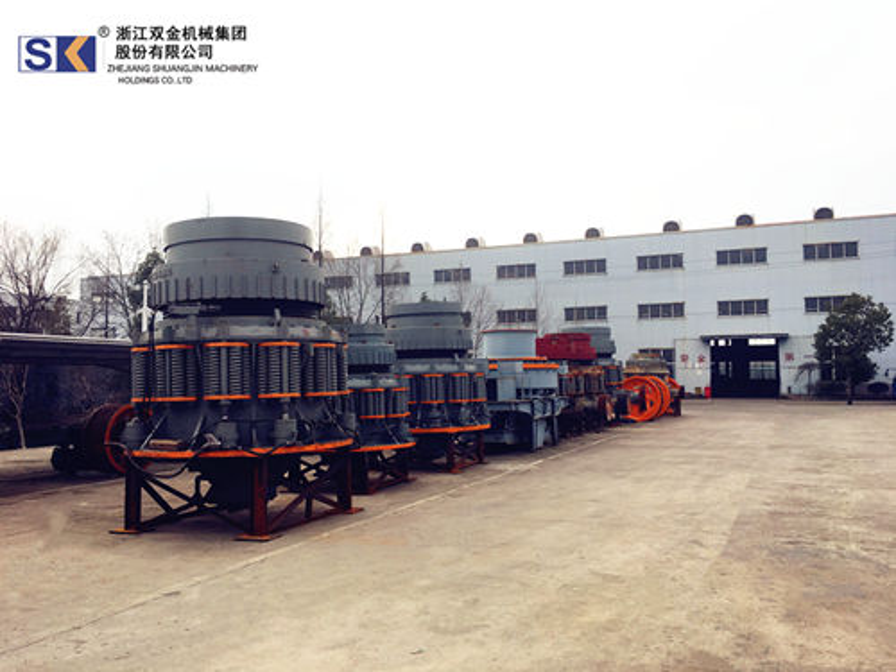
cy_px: 336
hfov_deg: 61.7
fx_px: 751
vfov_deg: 48.2
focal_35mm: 29
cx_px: 448
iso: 25
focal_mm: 4.15
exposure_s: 1/1026
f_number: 2.2
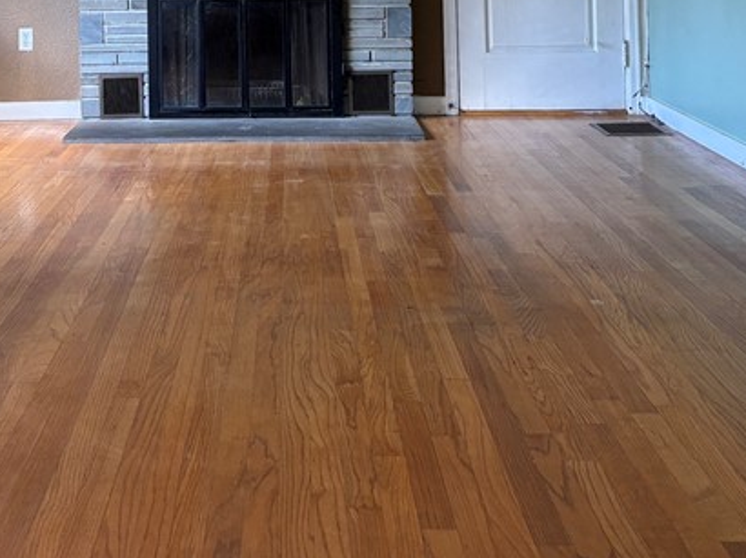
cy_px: -78
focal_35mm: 65
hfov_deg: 29.5
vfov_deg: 21.3
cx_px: 213
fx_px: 1400
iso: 160
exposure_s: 1/60
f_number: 1.6
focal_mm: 5.96
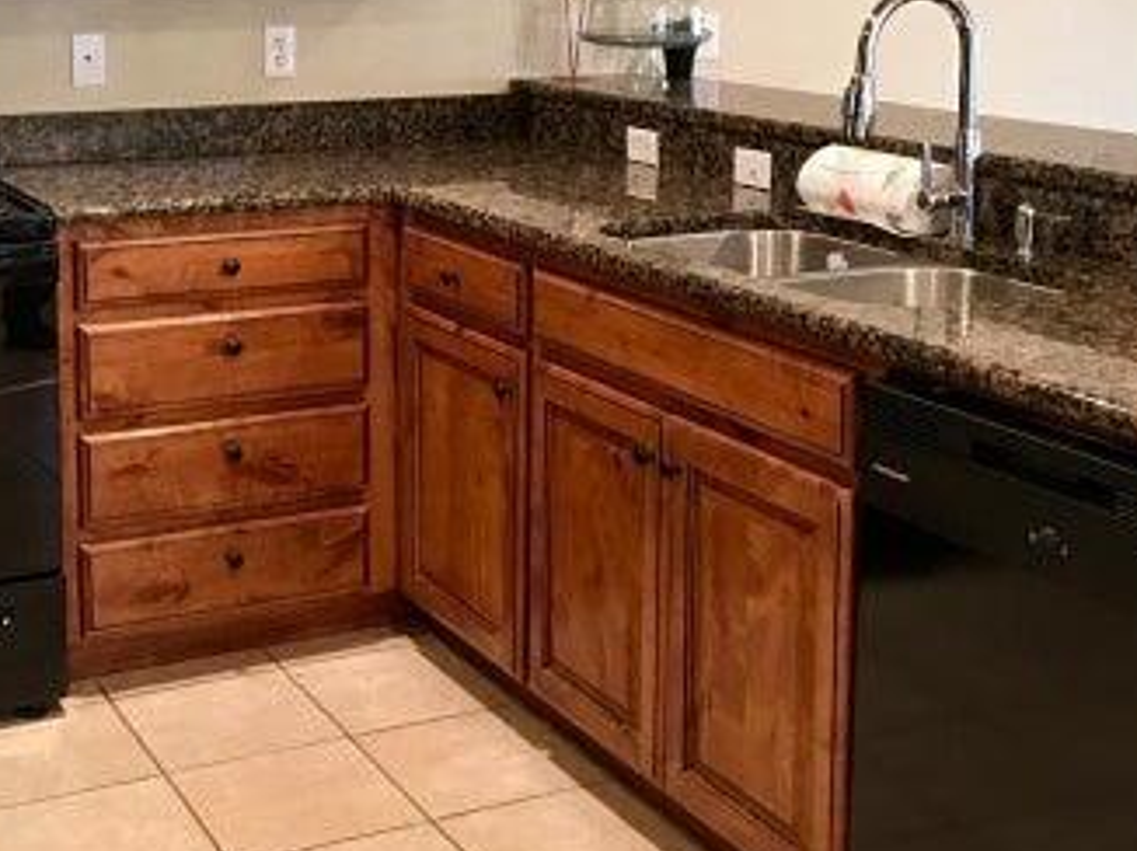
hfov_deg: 33.6
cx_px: 408
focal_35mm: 57
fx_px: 1871
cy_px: 202
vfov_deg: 25.3
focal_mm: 4.15
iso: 100
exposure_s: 1/8
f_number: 2.2
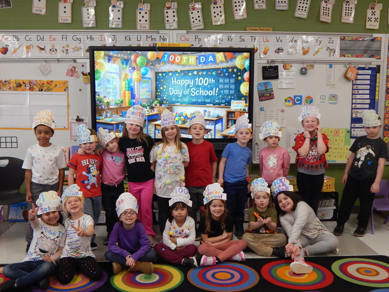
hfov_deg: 52.6
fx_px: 393
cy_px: 147
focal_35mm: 35
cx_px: 198
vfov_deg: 40.7
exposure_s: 1/30
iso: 180
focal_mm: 6.1
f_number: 3.3
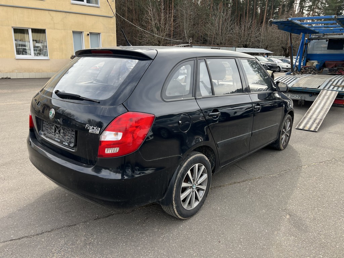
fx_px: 258
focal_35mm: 26
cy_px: 129
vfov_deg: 53.1
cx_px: 172
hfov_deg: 67.3
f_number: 1.5
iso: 50
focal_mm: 5.7
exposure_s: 1/808
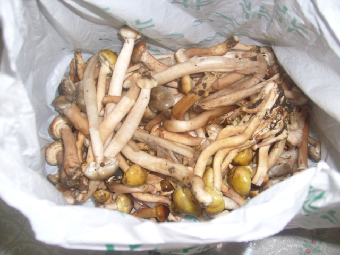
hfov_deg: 52.6
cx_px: 170
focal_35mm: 35
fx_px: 344
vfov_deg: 40.7
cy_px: 128
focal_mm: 5.8
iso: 100
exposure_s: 1/45
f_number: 2.8
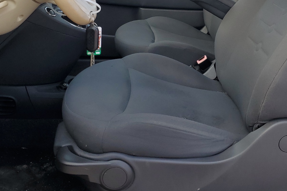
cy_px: 23
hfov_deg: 43.3
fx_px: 359
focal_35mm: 45
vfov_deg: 28.8
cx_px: 175
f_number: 1.5
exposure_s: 1/476
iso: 50
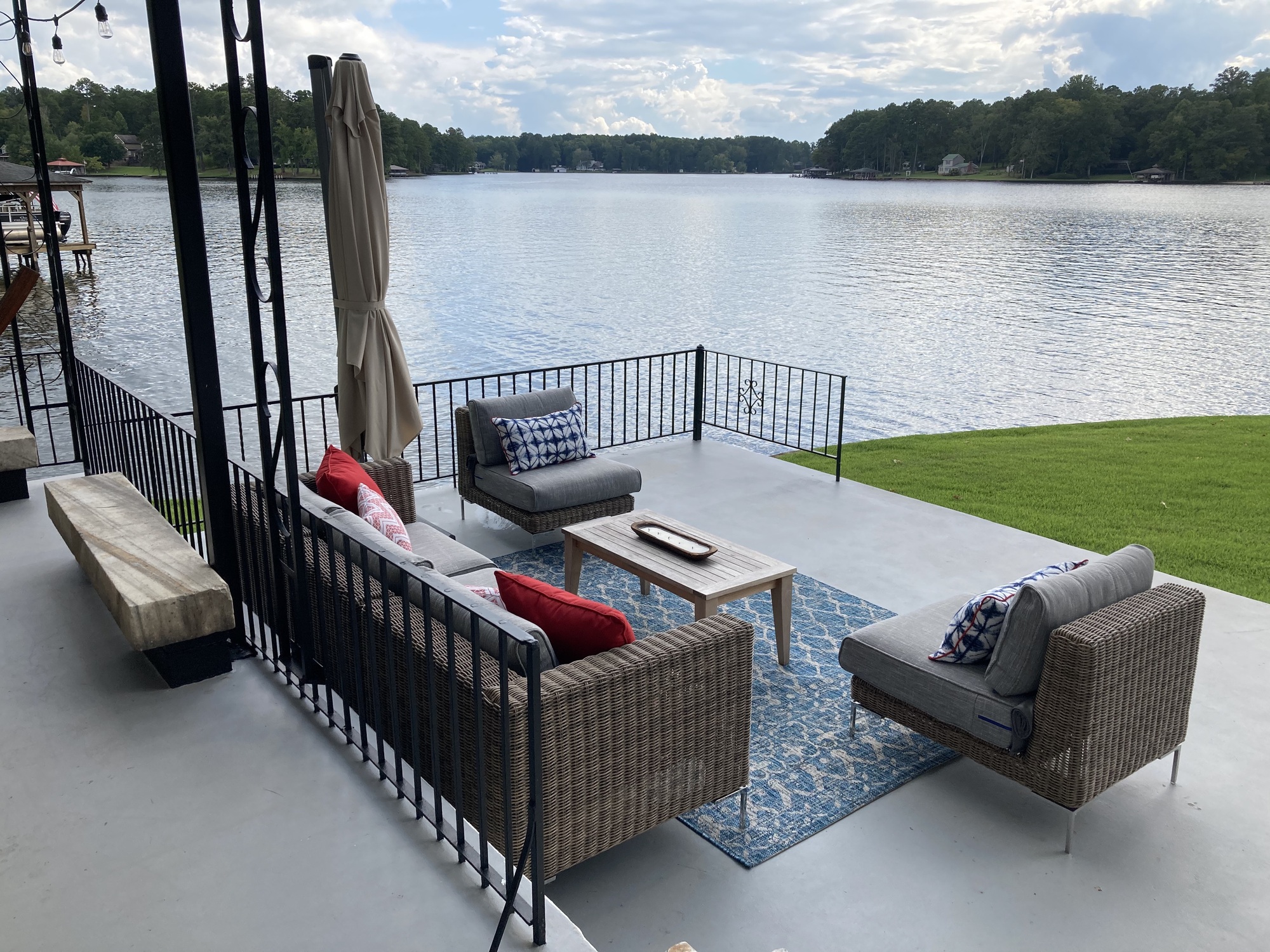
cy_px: 476
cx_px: 635
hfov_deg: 63.4
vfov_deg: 49.7
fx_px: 1027
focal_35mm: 28
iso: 20
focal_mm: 3.99
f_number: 1.8
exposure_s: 1/1429
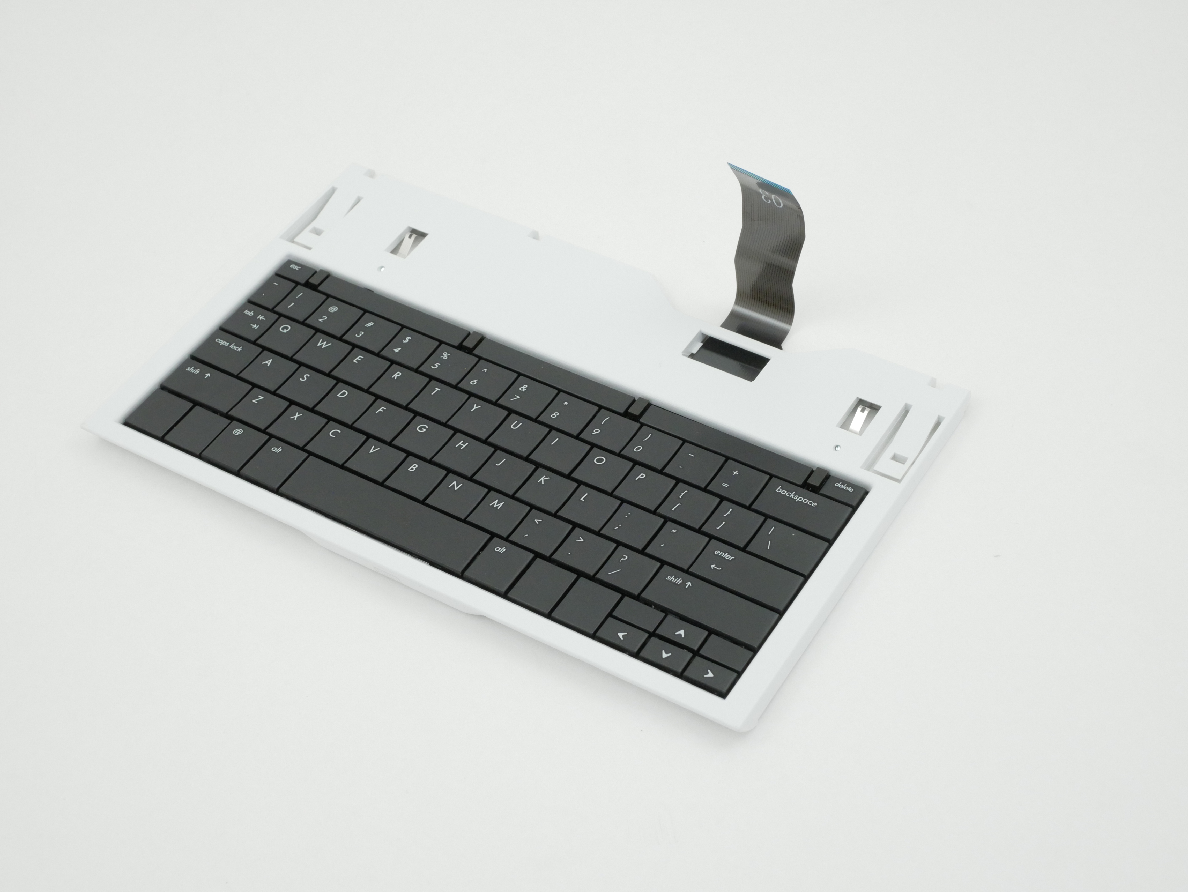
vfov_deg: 24.4
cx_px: 594
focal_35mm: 60
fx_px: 2060
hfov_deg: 32.2
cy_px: 446
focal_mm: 30
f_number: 7.1
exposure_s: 1/200
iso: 1600
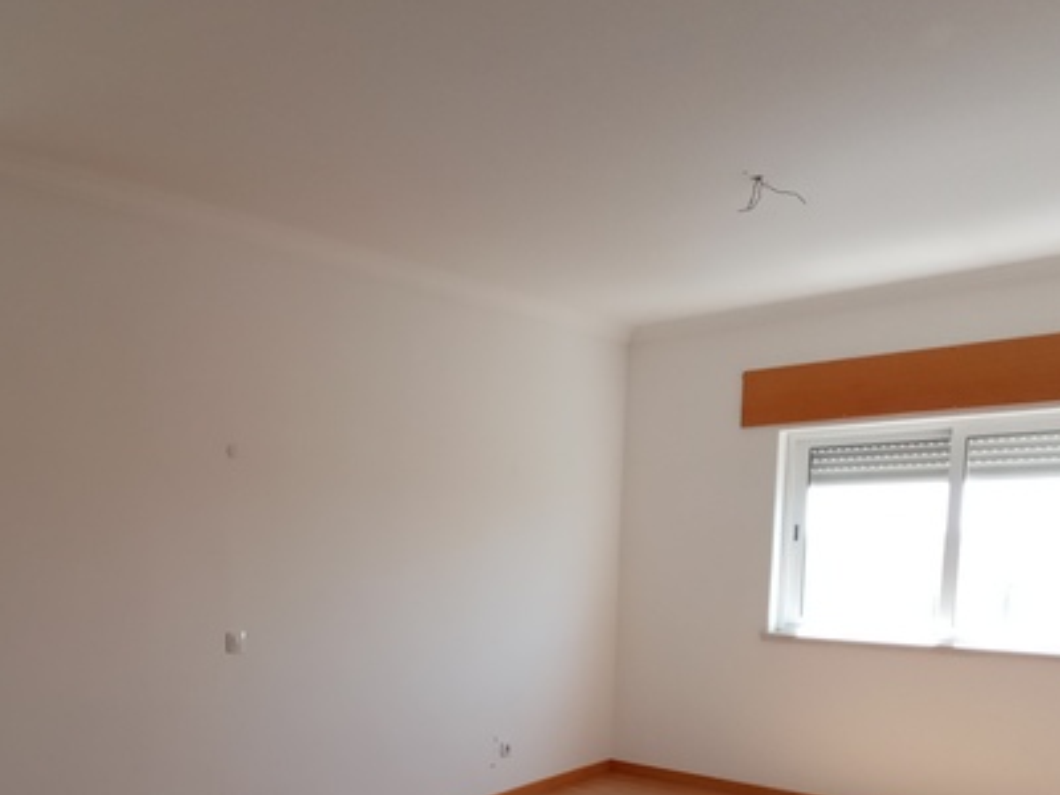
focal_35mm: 30
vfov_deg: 44.6
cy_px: 633
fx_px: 919
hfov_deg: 54.4
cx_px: 164
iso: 113
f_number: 2.2
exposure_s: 1/105
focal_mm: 1.65
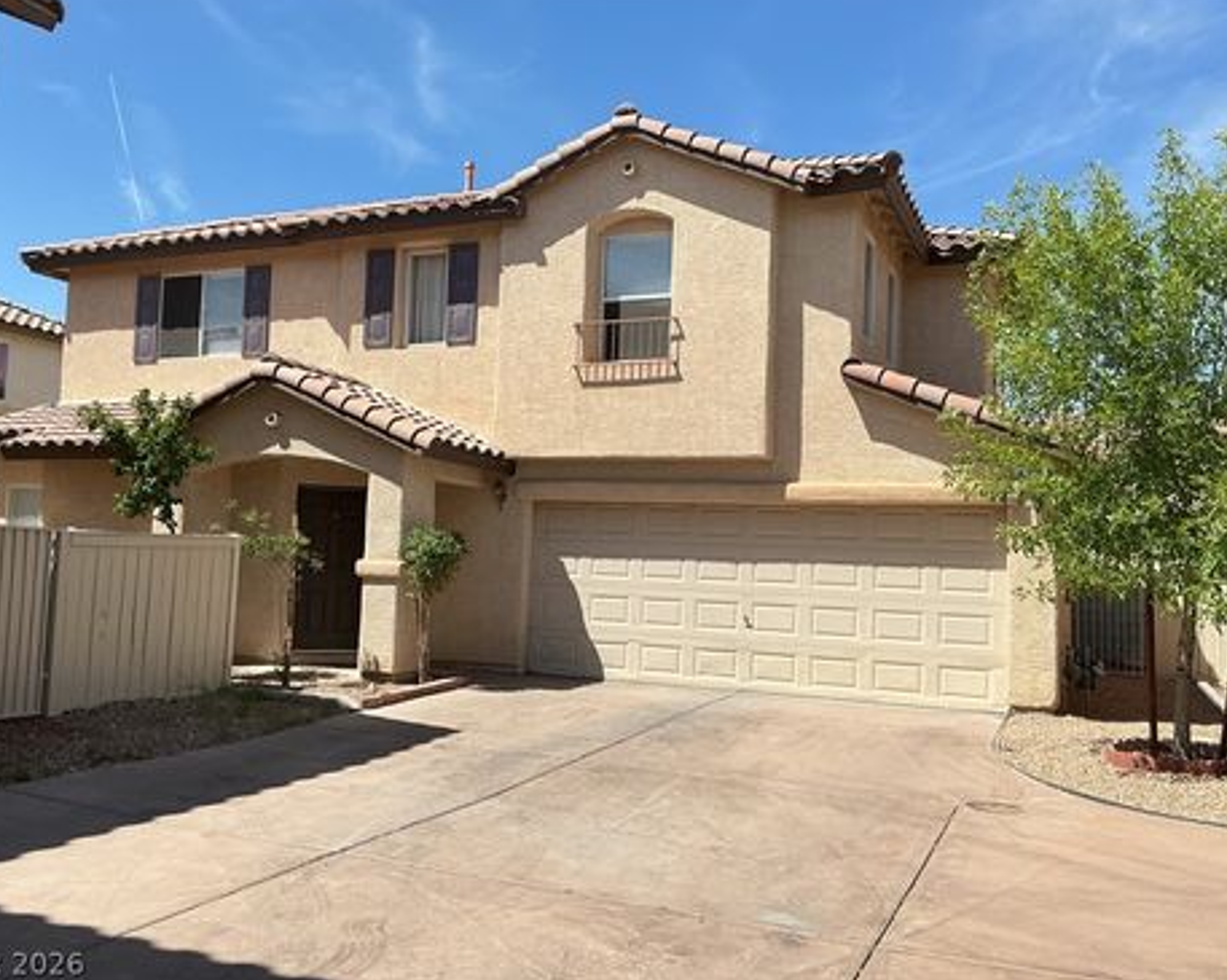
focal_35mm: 31
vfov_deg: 47.1
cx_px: 612
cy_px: 482
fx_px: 1125
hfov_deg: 57.2
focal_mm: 3
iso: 25
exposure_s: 1/2058
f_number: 1.8
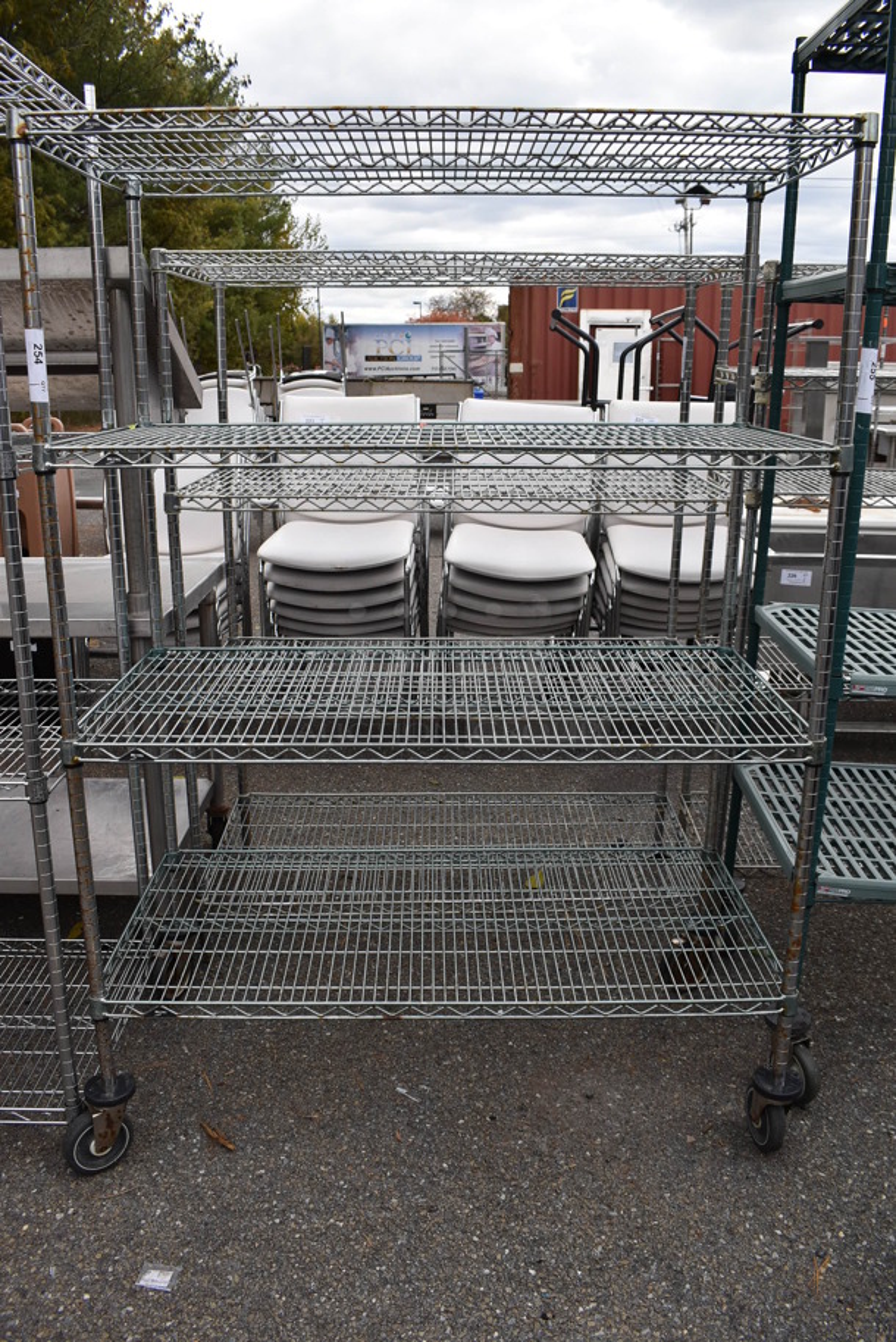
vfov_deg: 61.9
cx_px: 448
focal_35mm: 30
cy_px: 671
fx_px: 1118
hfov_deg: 43.7
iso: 200
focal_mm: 20
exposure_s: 1/250
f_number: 6.3
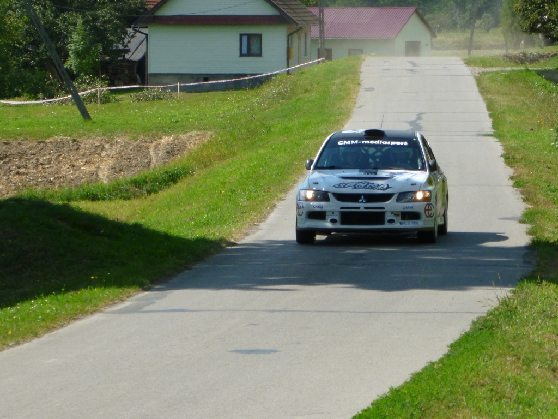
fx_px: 4514
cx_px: 279
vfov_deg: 5.3
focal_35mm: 280
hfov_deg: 7.1
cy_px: 210
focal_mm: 40
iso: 200
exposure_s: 1/500
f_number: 5.9
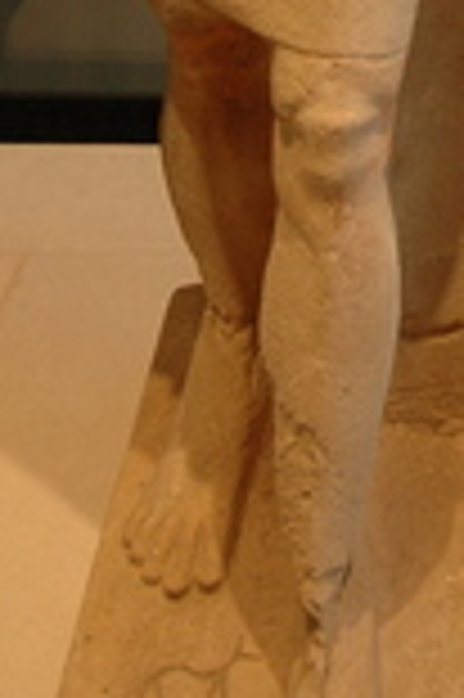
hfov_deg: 20.1
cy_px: -367
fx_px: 1240
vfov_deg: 24.2
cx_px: 536
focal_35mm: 64
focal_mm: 10
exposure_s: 1/50
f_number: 4
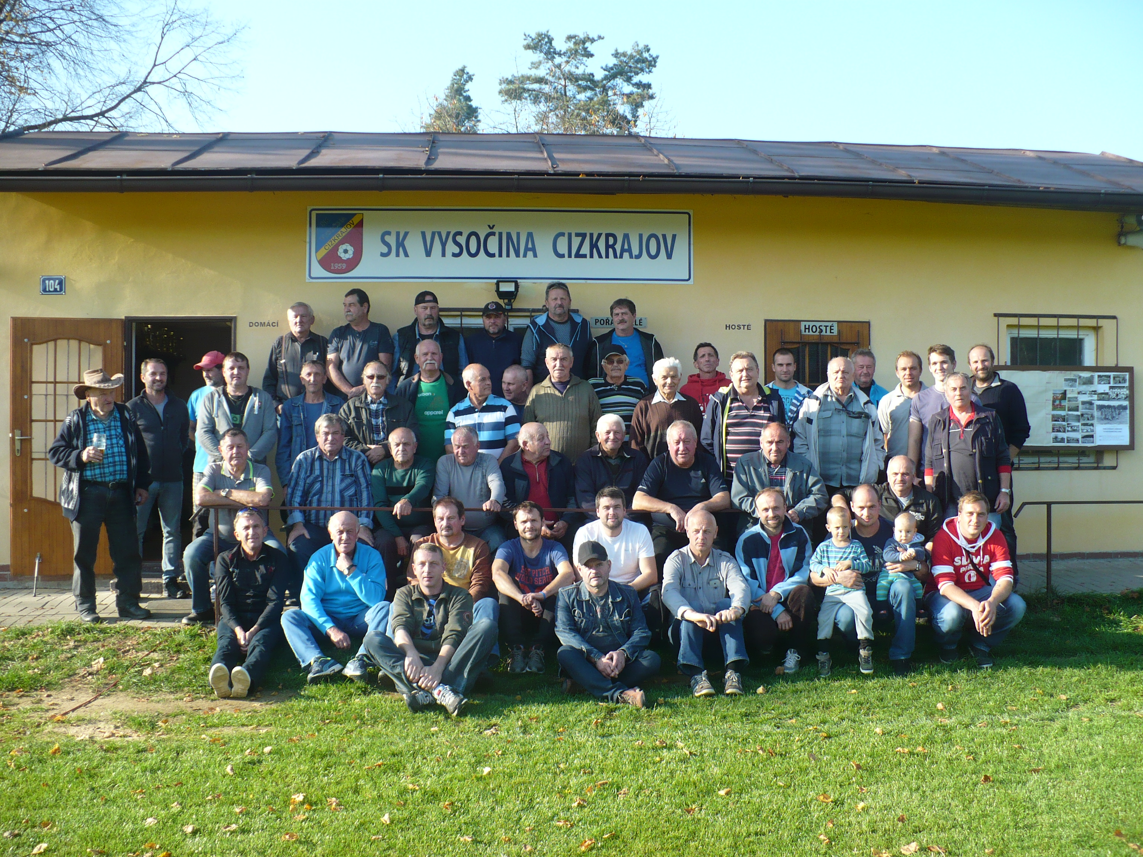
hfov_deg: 50.1
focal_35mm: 37
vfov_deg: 38.7
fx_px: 1222
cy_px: 428
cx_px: 572
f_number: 2.8
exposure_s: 1/320
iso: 100
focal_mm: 6.1
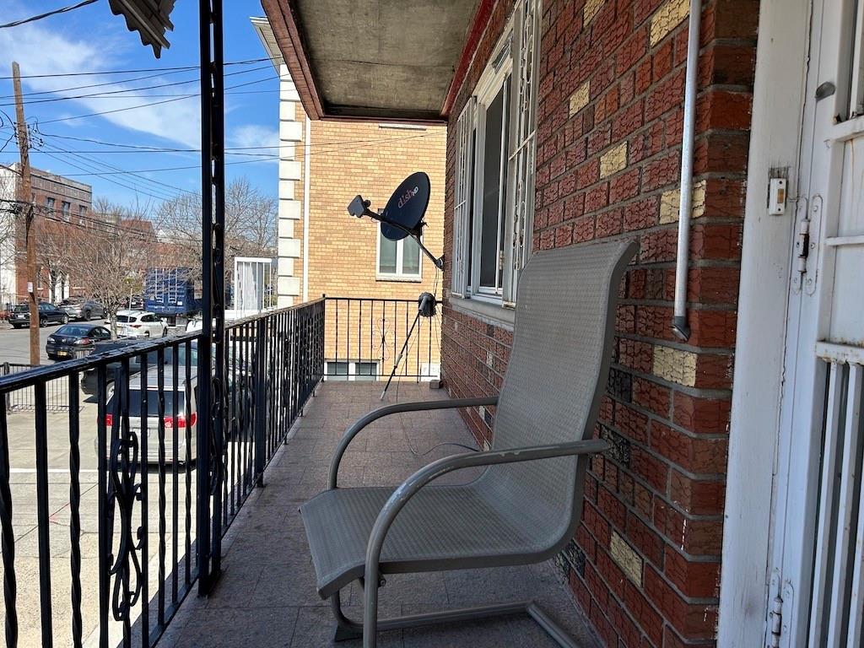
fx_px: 649
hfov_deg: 67.3
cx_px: 432
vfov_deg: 53.1
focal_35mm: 26
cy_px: 324
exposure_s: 1/2123
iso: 50
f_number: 1.5
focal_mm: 5.7
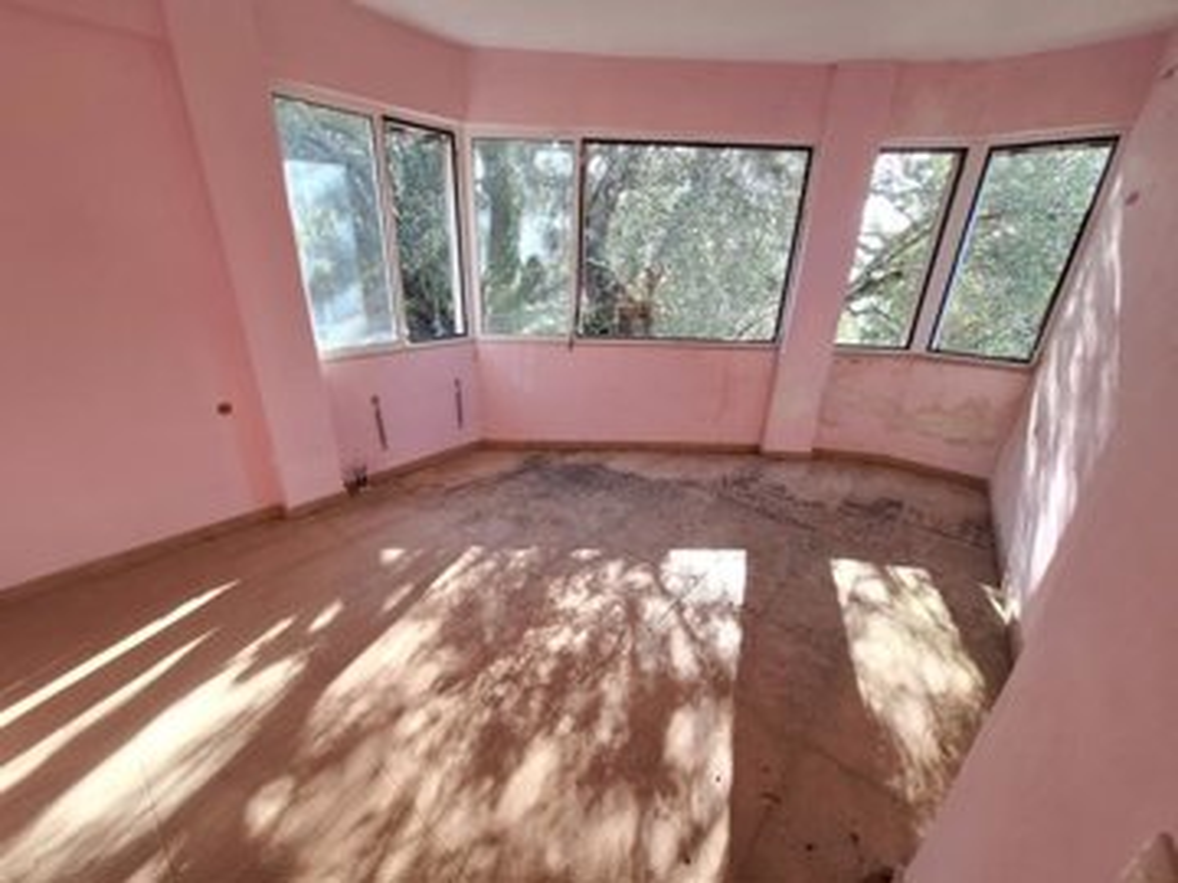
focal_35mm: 13
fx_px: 442
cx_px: 589
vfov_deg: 89.9
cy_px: 442
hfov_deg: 106.2
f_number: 2.2
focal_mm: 1.74
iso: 64
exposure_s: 1/60
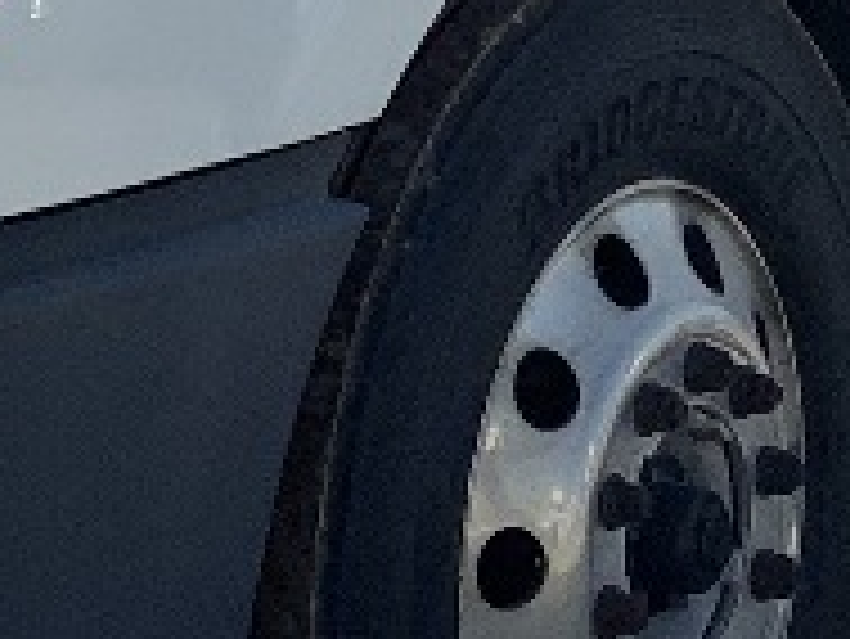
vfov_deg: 7.3
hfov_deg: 10.1
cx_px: 531
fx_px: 4816
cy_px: -720
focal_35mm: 196
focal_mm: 3
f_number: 1.8
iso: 16
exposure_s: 1/2801
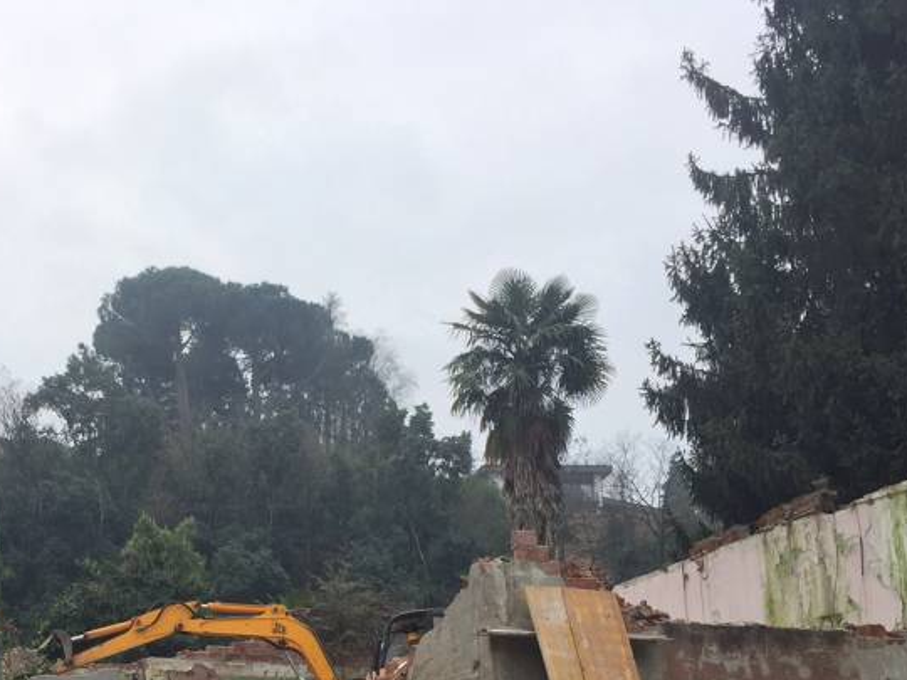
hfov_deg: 34.3
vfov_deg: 25.9
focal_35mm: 55
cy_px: 578
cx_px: 245
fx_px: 1441
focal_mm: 4.15
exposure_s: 1/534
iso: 32
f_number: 2.2
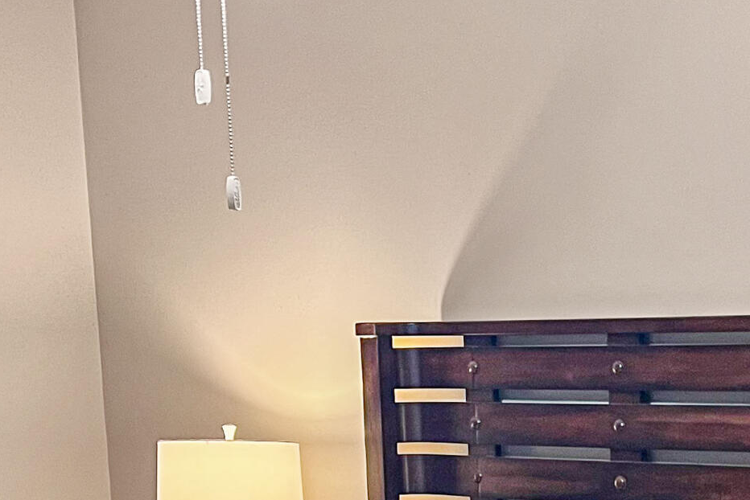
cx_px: 695
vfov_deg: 14.4
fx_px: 1813
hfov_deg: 22.7
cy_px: 799
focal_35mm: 87
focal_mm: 5.7
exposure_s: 1/60
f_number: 1.5
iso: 100
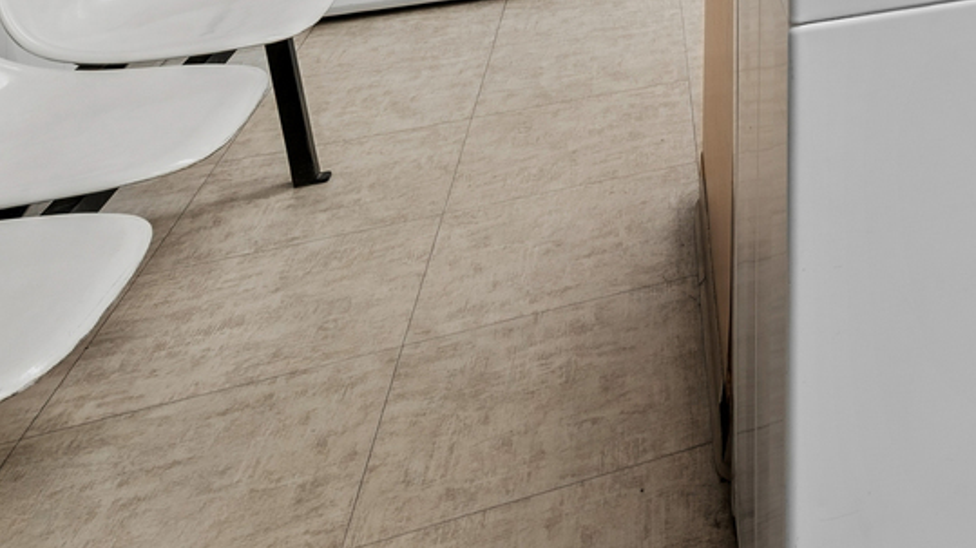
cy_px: -412
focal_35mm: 44
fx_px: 1139
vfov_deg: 20.3
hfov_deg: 34.0
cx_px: 1255
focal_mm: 14
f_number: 8
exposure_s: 1/13
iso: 200
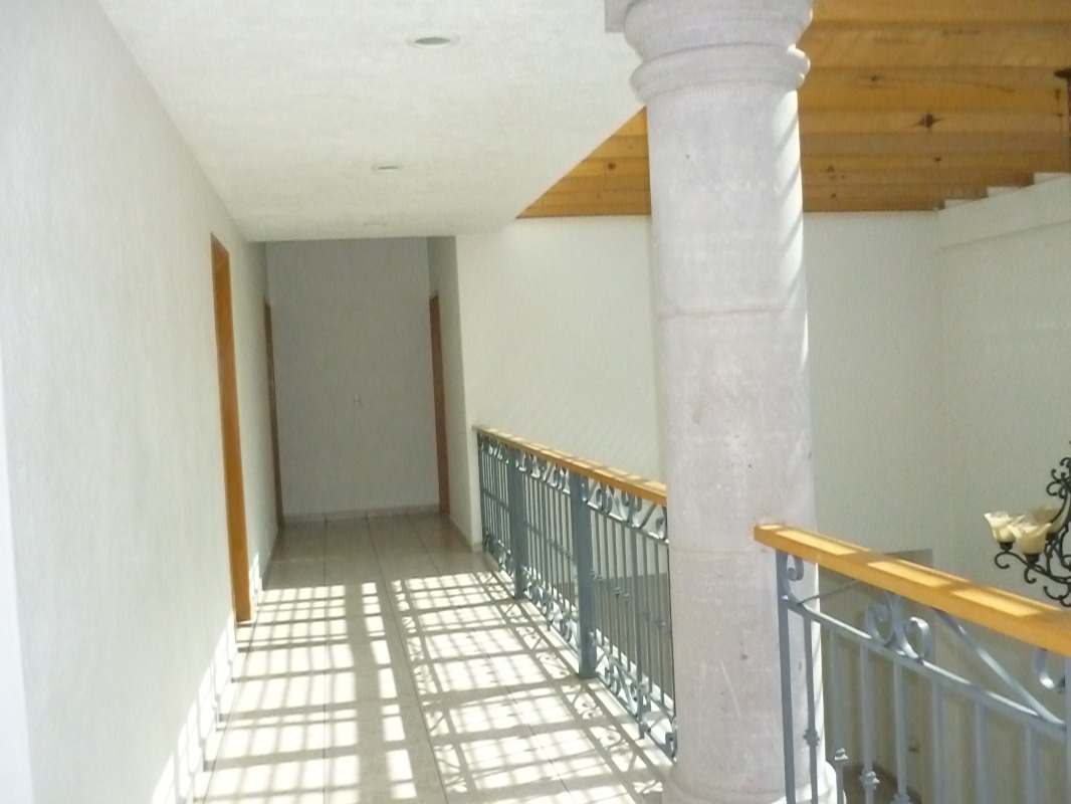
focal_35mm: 33
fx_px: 1021
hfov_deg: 55.3
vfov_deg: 43.0
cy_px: 402
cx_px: 536
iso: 1600
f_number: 8
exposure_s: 1/1000
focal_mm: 5.5
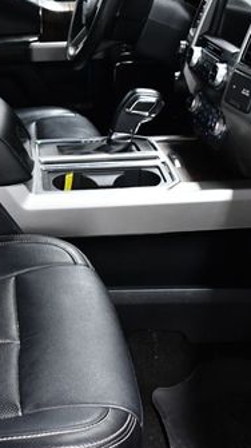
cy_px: 195
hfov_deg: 21.3
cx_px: -12
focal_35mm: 54
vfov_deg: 38.5
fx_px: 640
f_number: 5
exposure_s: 1/100
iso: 2500
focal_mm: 18
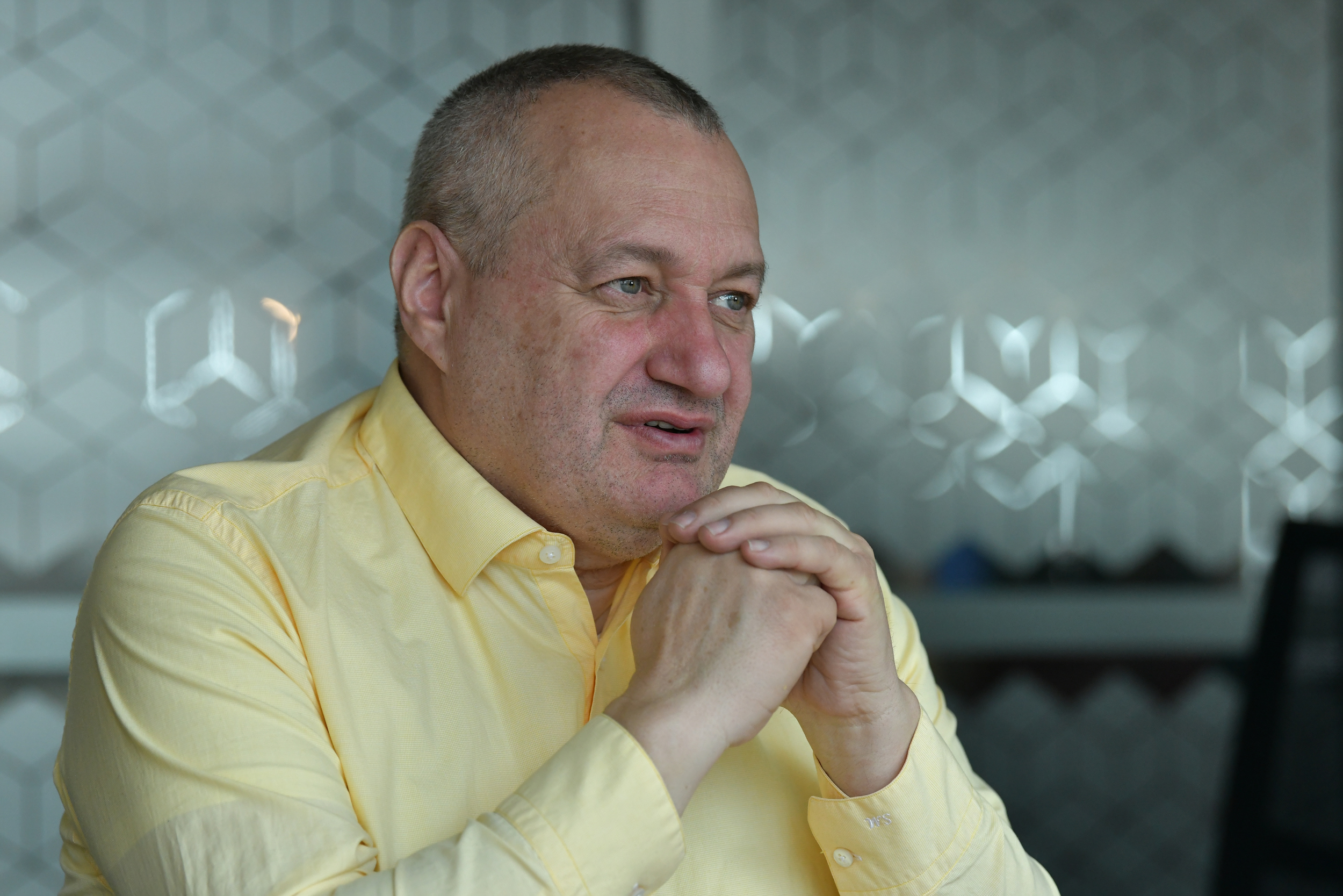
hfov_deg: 17.6
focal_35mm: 116
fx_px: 4327
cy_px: 448
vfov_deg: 11.8
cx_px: 672
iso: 2000
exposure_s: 1/1000
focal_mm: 116
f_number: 4
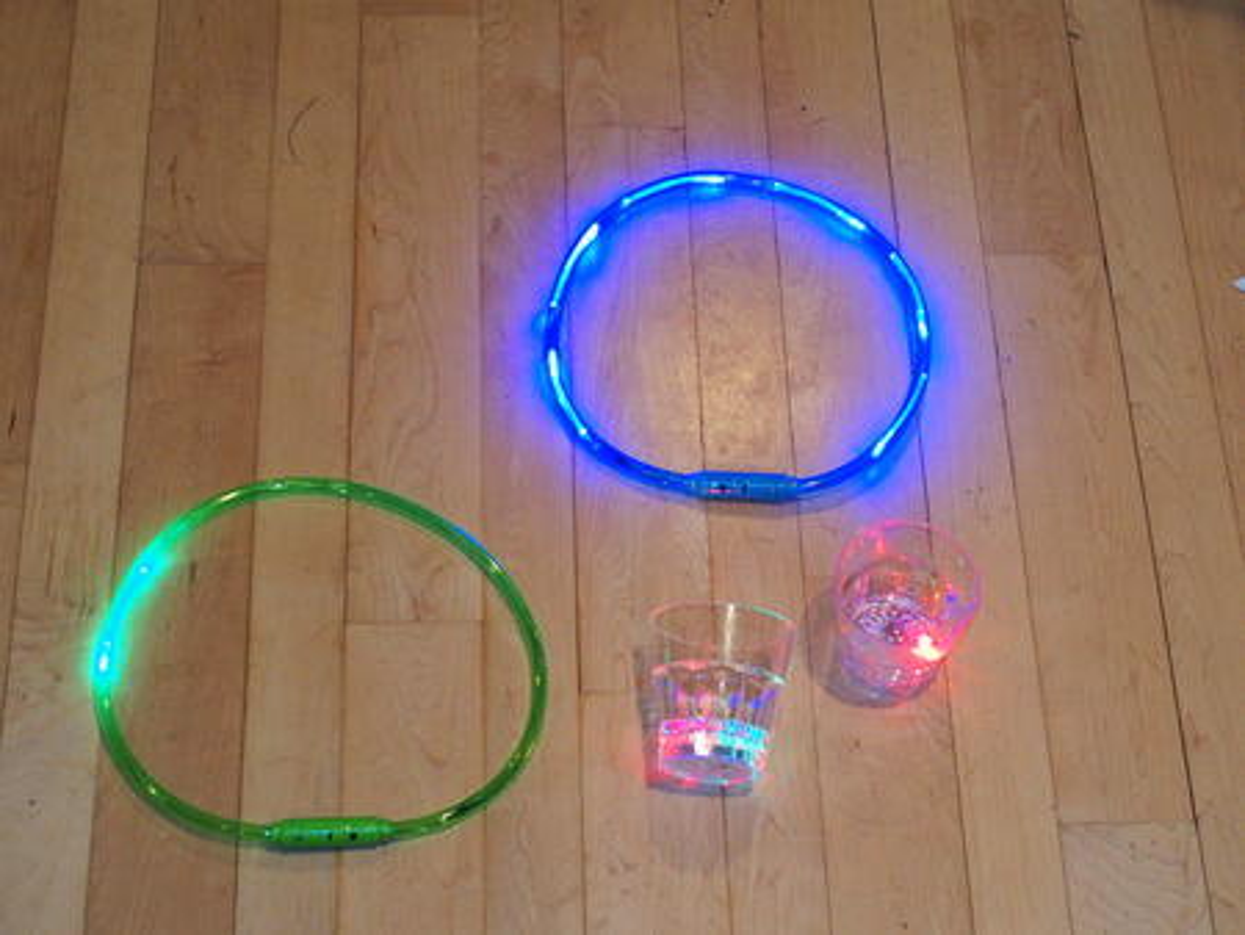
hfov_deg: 31.2
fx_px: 2231
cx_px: 622
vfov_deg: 23.7
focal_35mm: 62
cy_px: 468
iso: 400
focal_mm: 13.2
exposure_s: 1/60
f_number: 2.8
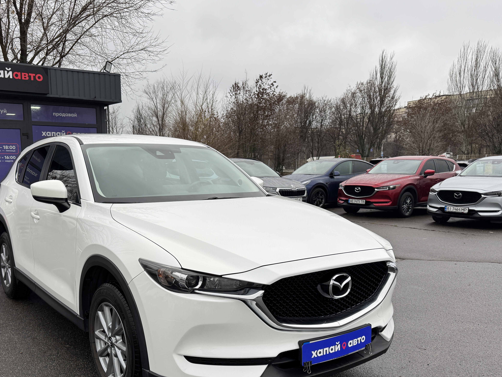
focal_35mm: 33
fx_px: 479
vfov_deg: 42.5
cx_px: 193
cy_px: 246
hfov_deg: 54.8
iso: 80
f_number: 1.78
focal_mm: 6.76
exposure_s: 1/609
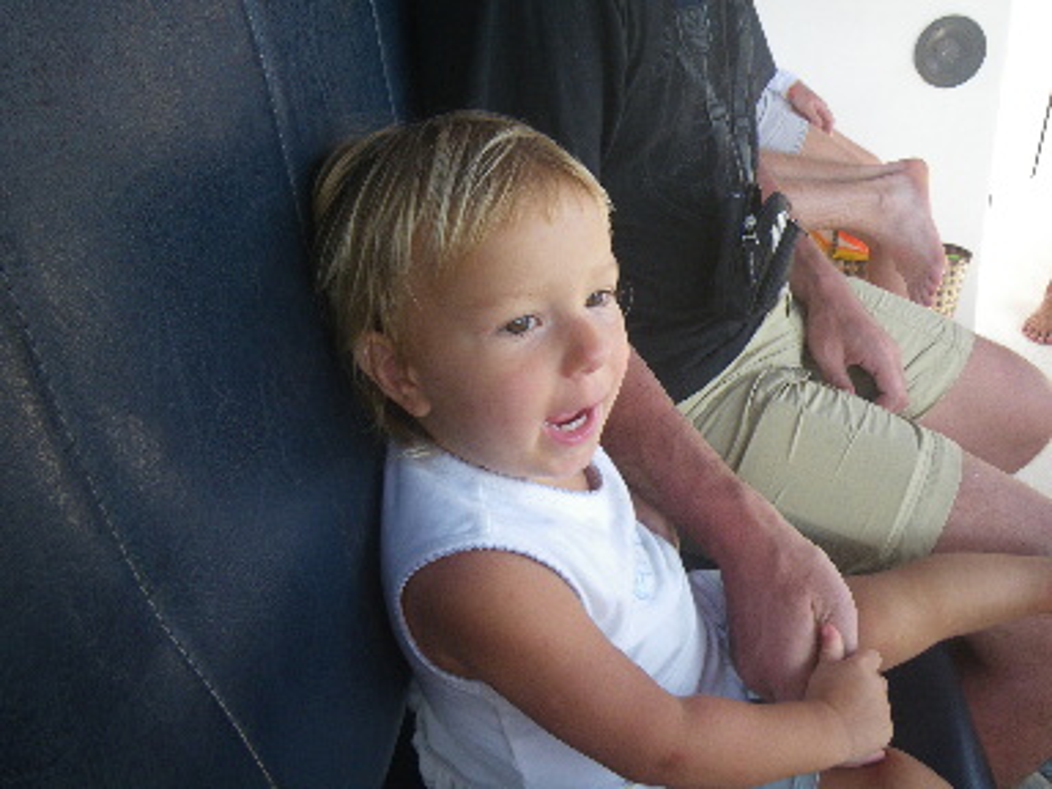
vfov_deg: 49.7
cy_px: 394
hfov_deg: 63.4
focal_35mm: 28
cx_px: 526
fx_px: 851
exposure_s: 1/50
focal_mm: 5
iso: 100
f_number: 3.5
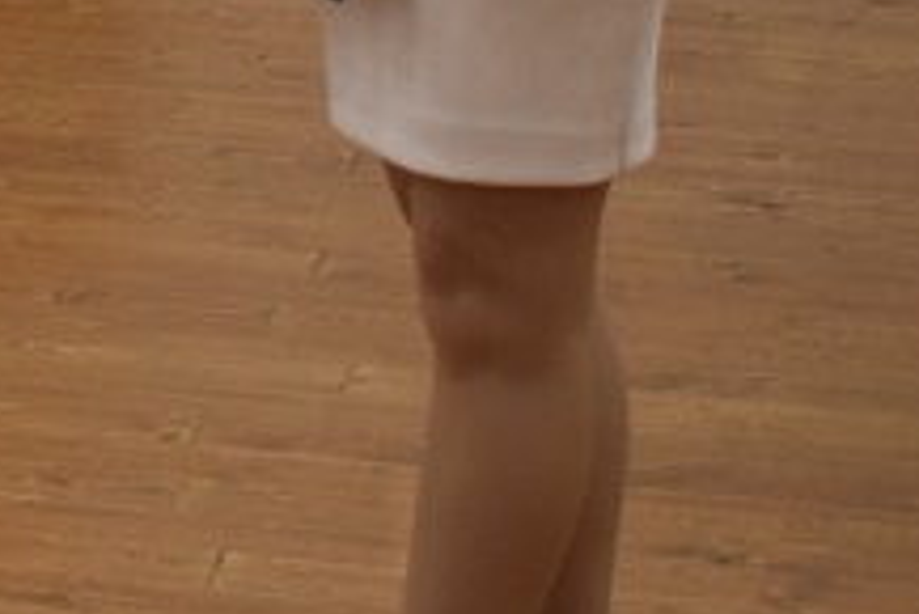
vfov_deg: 6.1
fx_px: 5645
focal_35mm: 221
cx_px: -1101
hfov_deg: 8.7
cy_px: -534
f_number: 4.5
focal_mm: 32
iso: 1100
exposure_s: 1/125
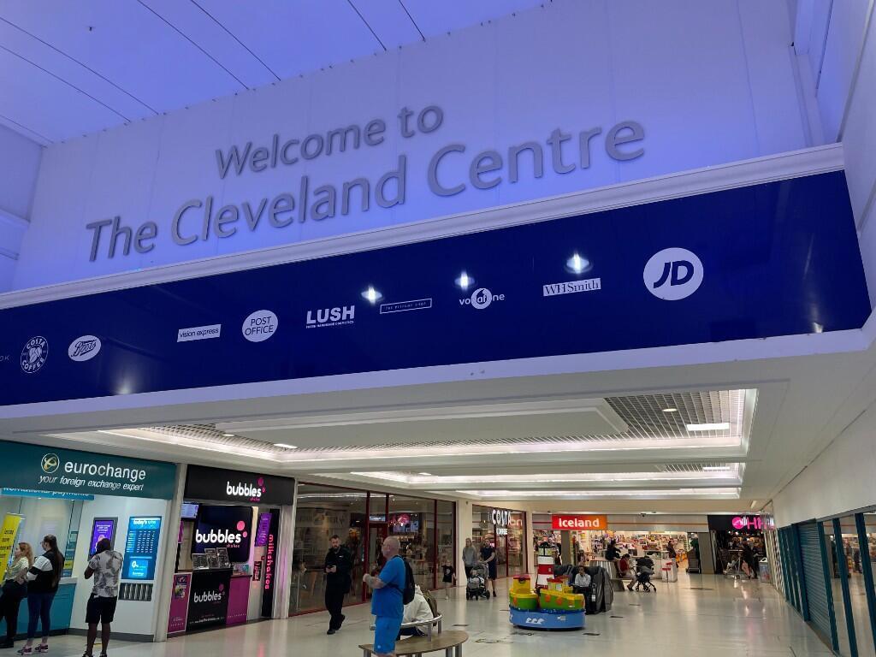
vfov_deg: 53.1
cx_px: 438
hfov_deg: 67.3
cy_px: 328
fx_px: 658
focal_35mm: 26
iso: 80
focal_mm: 4.2
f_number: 1.6
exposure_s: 1/100
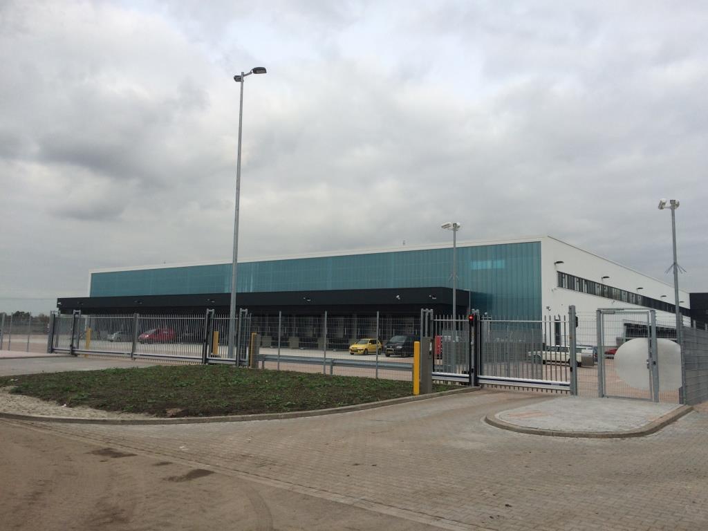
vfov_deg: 48.2
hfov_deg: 61.7
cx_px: 354
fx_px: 593
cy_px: 266
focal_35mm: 29
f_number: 2.2
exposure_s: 1/2053
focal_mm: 4.15
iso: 32
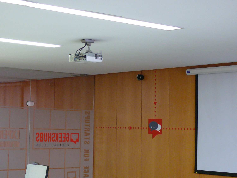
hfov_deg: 21.8
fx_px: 616
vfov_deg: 16.4
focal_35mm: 90
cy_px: 89
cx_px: 118
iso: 320
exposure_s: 1/30
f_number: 3.2
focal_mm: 13.9
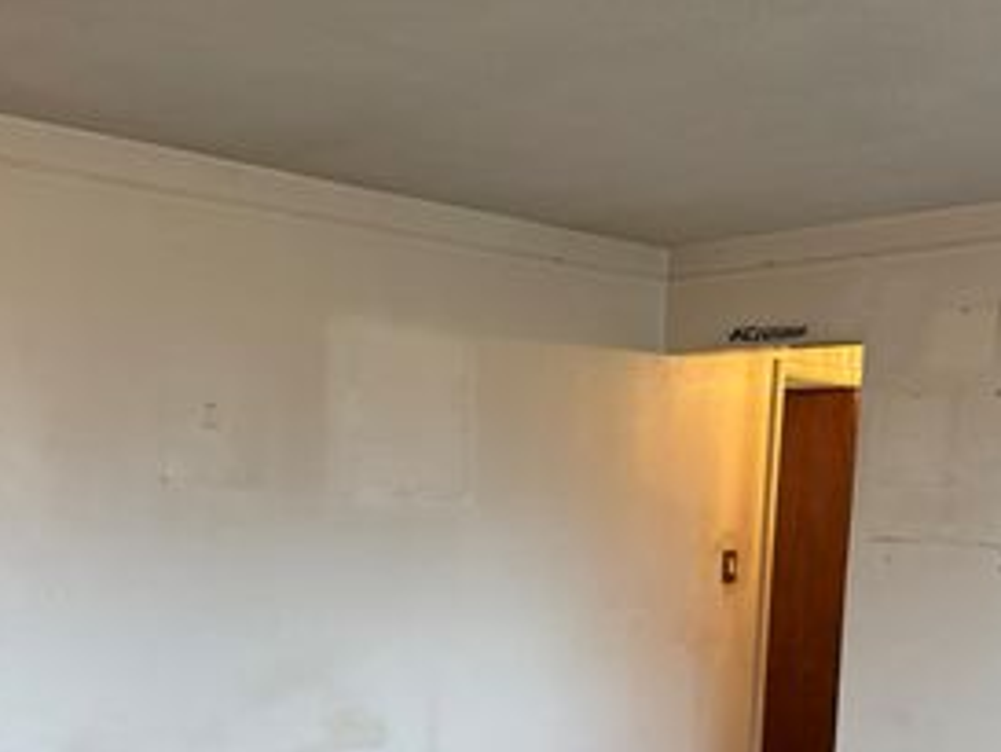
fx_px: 1273
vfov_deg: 31.3
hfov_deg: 42.7
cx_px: 605
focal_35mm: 44
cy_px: 680
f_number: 1.78
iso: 320
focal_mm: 6.76
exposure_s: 1/60
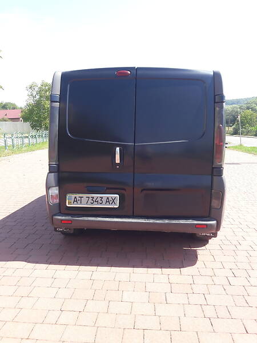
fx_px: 277
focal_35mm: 28
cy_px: 172
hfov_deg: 49.7
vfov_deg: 63.4
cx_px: 128
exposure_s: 1/478
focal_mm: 3.7
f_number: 1.9
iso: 40
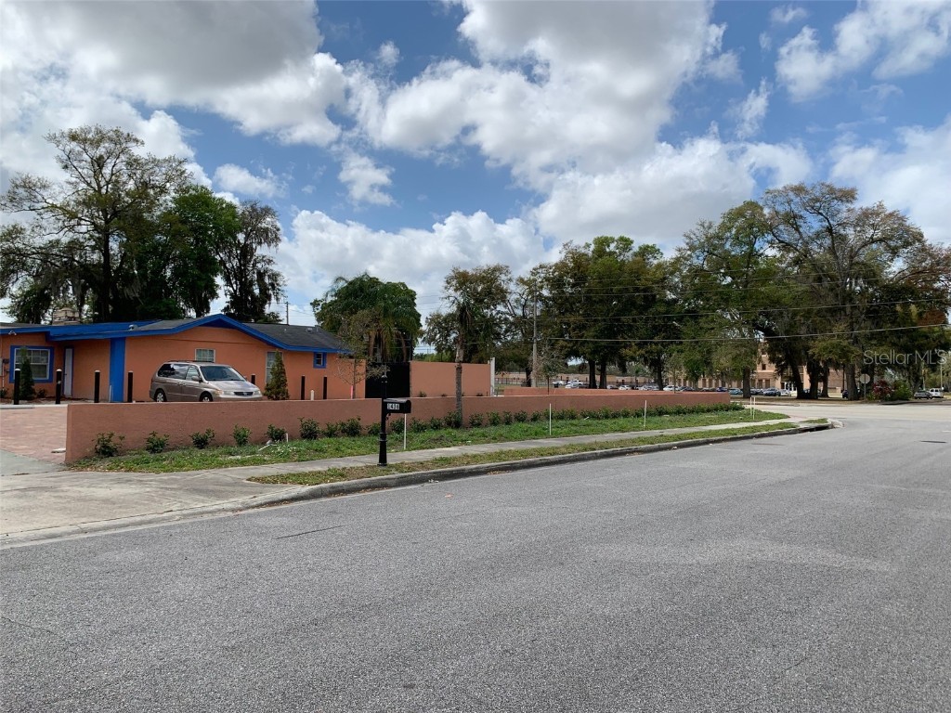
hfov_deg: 67.3
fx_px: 714
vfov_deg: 53.1
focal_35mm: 26
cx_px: 476
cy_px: 356
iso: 25
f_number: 1.8
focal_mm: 4.25
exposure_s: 1/3650
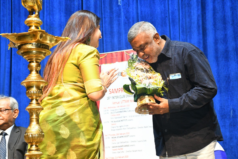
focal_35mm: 78
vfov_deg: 17.5
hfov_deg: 26.0
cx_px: 119
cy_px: 80
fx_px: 516
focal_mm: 52
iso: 3200
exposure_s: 1/250
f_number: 5.6
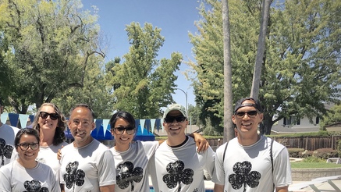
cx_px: 73
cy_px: 205
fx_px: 470
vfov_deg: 22.0
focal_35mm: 52
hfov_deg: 38.5
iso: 25
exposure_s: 1/1131
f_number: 2.2
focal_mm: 4.15
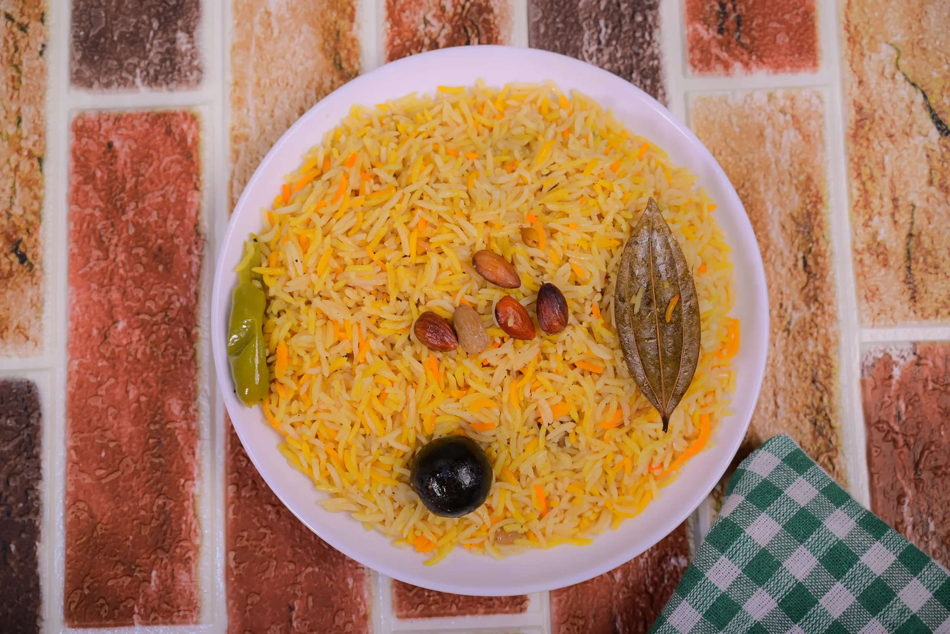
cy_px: 317
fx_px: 1452
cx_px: 475
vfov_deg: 24.6
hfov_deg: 36.2
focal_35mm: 55
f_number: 4
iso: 100
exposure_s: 1/200
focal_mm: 55
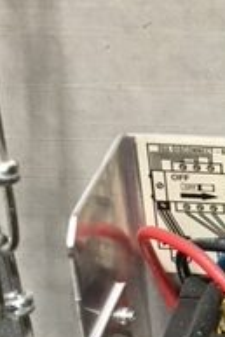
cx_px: 361
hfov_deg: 12.8
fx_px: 936
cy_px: 250
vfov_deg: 20.2
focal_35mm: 100
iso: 100
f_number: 2.2
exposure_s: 1/30
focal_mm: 4.15
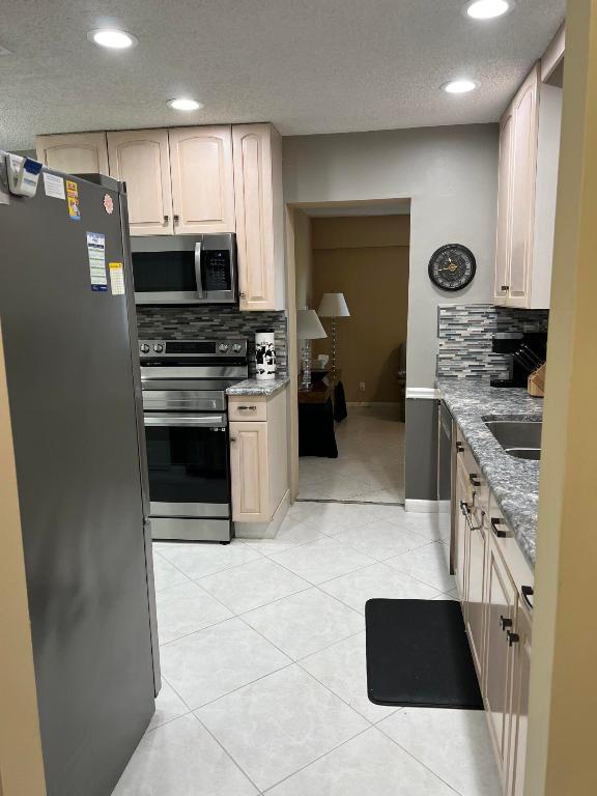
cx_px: 298
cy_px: 398
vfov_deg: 67.3
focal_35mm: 26
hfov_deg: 53.1
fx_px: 598
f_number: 1.5
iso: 80
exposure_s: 1/60
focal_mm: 5.7
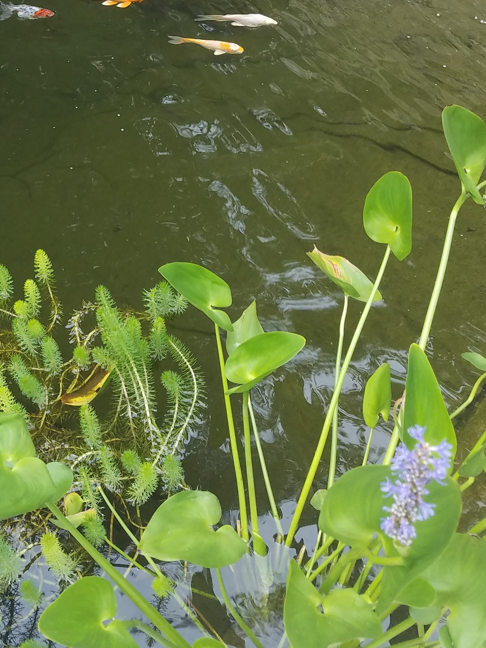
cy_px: 42
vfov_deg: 33.3
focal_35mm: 54
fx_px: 1011
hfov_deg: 26.4
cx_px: 80
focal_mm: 4.2
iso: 100
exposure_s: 1/120
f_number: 1.7
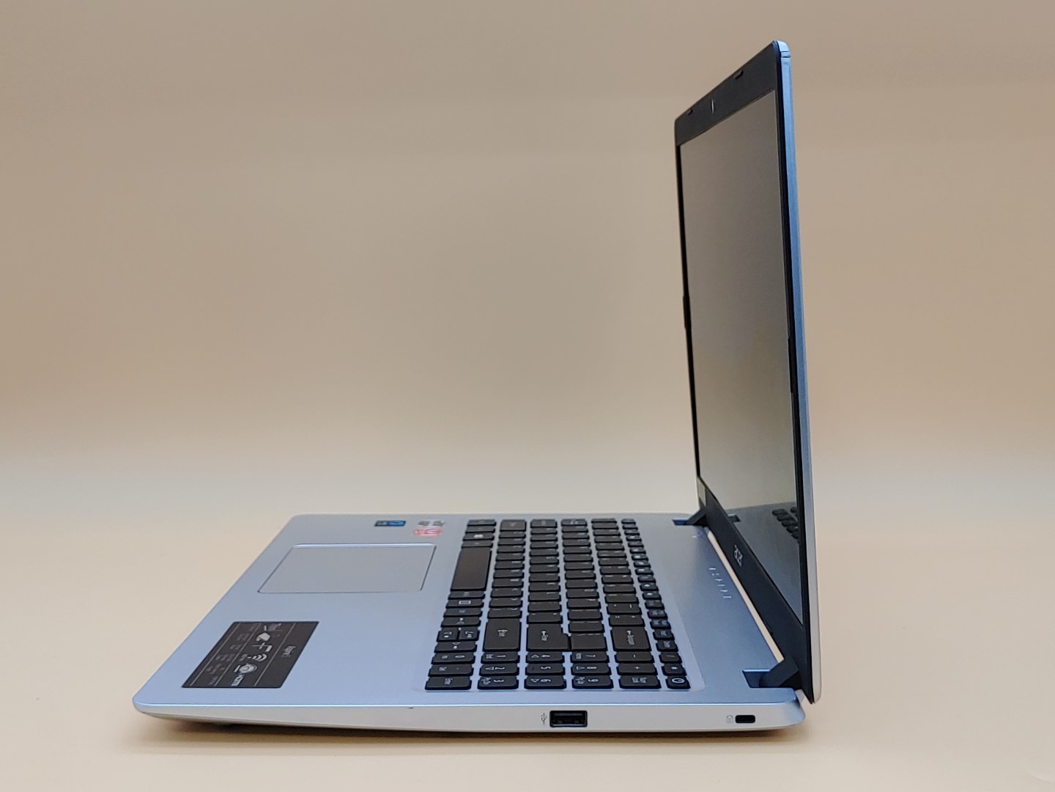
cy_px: 396
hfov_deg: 41.2
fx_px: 1402
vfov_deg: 31.5
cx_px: 528
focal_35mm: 46
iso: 50
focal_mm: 4.36
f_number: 1.8
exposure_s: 1/104
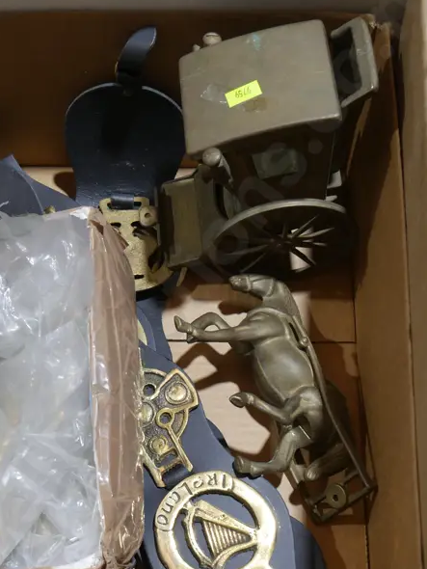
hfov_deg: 24.7
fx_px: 970
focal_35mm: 59
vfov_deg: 32.5
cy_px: 356
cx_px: 138
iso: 320
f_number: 4
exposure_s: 1/60
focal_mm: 17
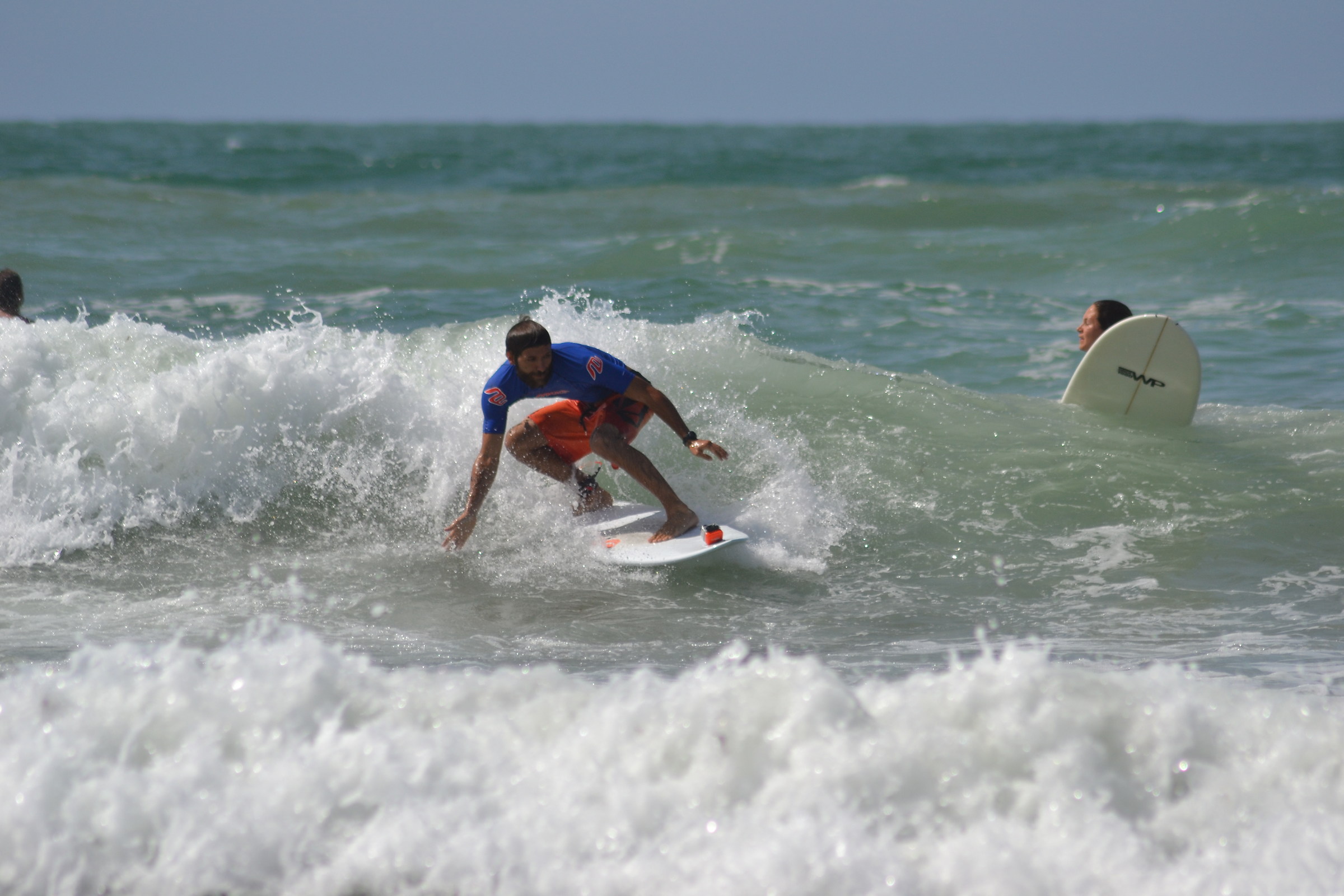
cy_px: 448
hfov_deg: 4.6
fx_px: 16799
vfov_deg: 3.1
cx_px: 672
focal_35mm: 450
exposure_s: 1/2000
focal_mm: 300
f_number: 7.1
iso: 250
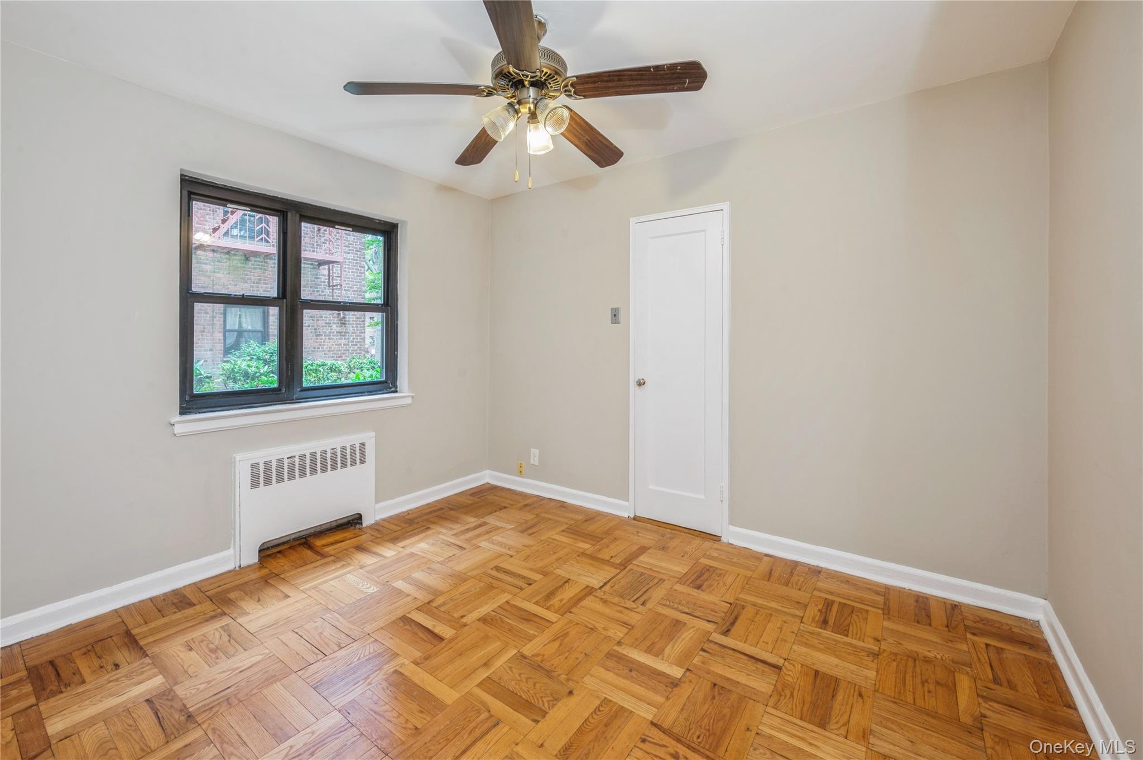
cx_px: 572
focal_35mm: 14
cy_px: 380
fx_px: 444
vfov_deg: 81.1
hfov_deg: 104.3
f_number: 11
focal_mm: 14
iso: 200
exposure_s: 1/2
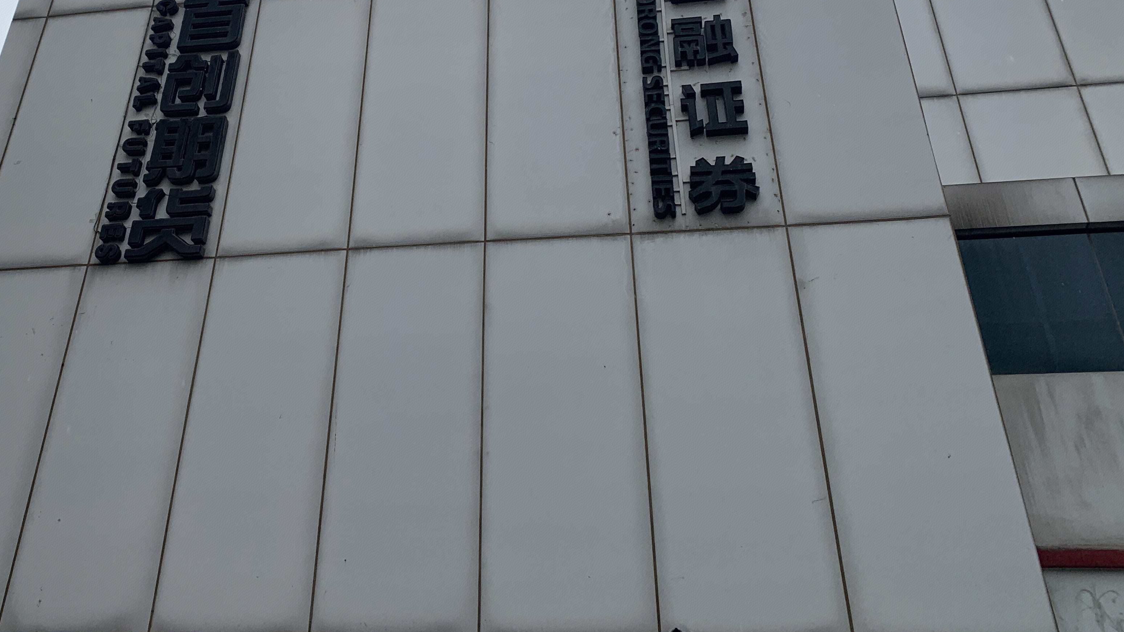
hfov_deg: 53.4
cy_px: 138
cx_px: 419
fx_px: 1103
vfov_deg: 31.3
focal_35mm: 37
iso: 25
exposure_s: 1/1350
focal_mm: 4.25
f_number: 1.8
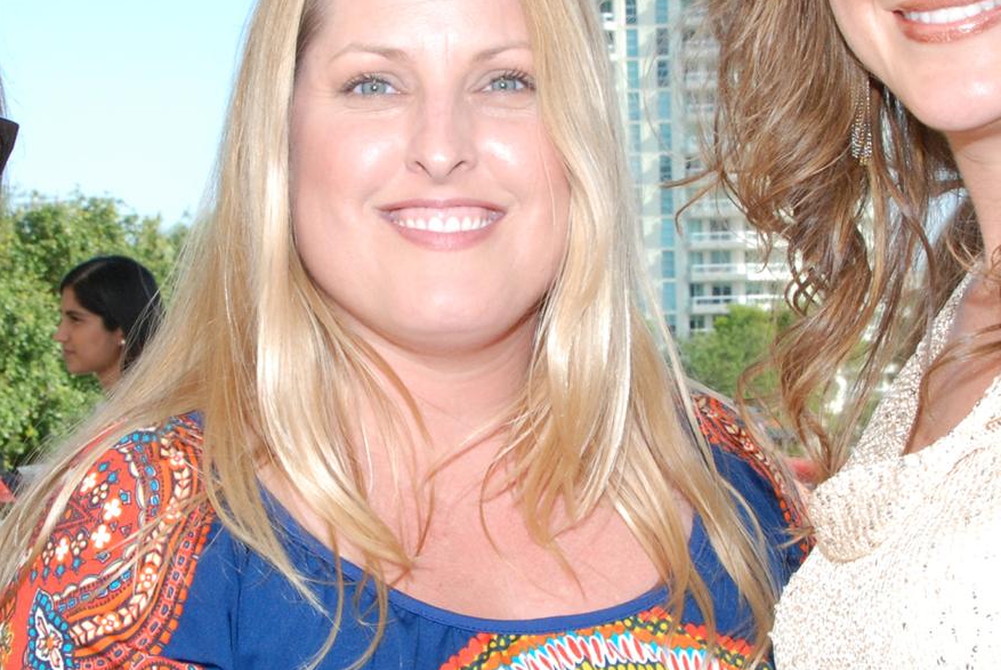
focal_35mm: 92
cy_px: 305
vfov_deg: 14.9
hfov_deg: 22.1
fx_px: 2561
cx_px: 453
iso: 400
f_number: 11
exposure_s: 1/200
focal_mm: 24
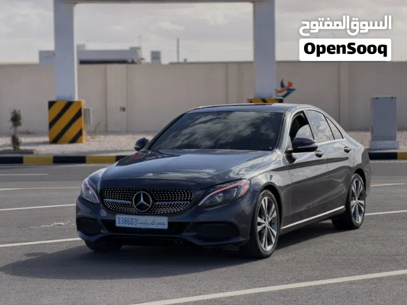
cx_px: 204
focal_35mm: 100
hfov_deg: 19.6
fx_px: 1176
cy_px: 152
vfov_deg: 14.8
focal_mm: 16.89
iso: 32
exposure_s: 1/638
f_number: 2.8
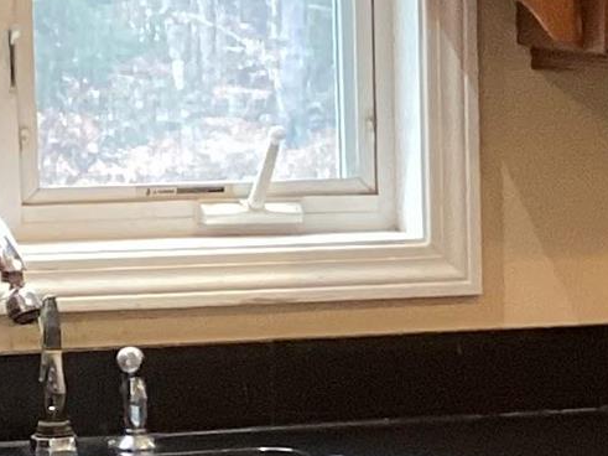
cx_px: 900
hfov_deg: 9.9
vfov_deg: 7.6
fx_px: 3407
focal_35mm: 194
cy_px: 387
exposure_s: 1/60
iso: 200
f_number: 2.4
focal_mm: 3.3
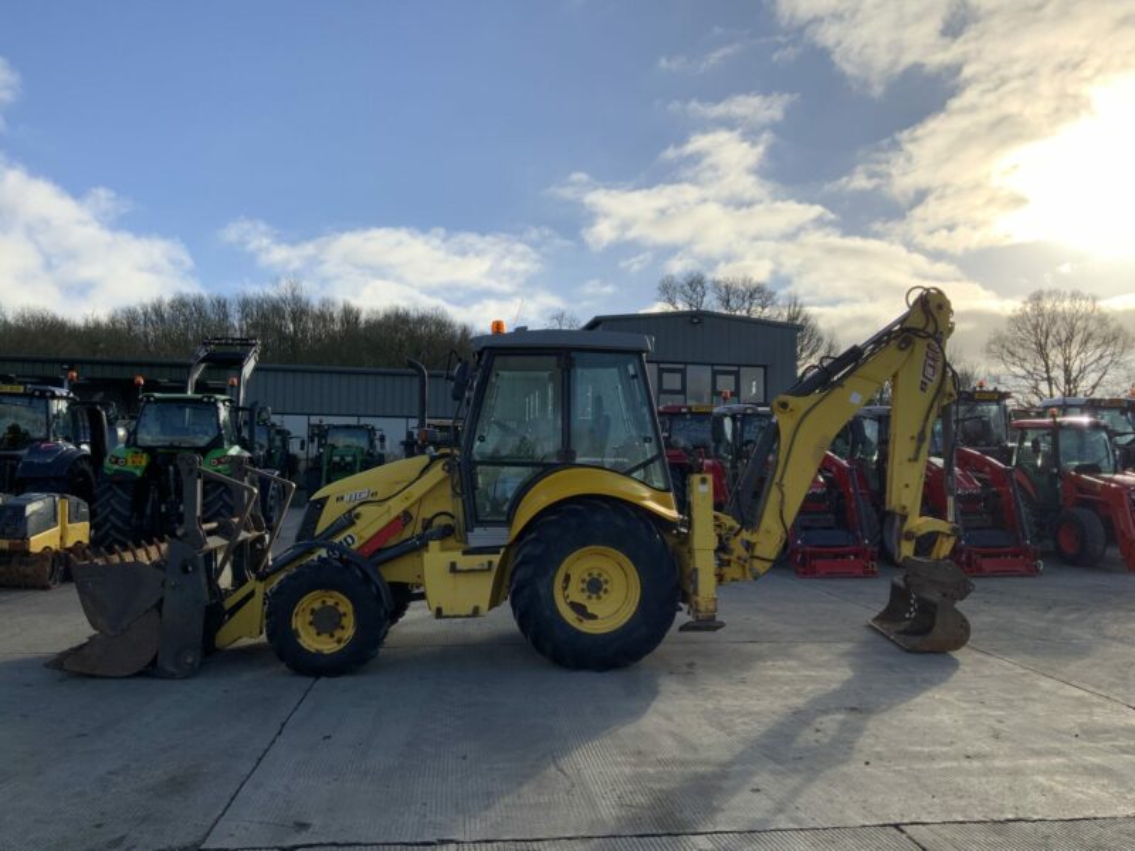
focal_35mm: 29
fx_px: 951
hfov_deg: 61.7
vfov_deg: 48.2
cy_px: 426
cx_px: 568
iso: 16
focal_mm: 3
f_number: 1.8
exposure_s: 1/2427
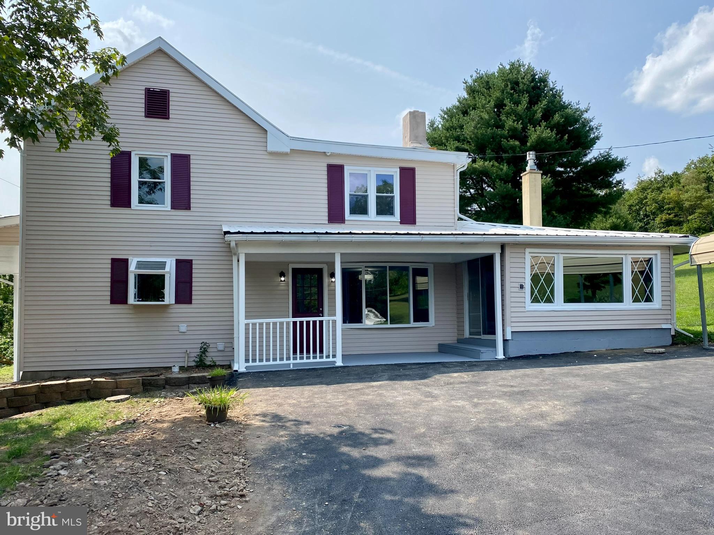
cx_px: 357
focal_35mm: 26
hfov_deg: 67.3
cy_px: 268
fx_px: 536
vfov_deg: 53.1
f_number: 1.8
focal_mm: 4.25
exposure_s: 1/2755
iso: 32
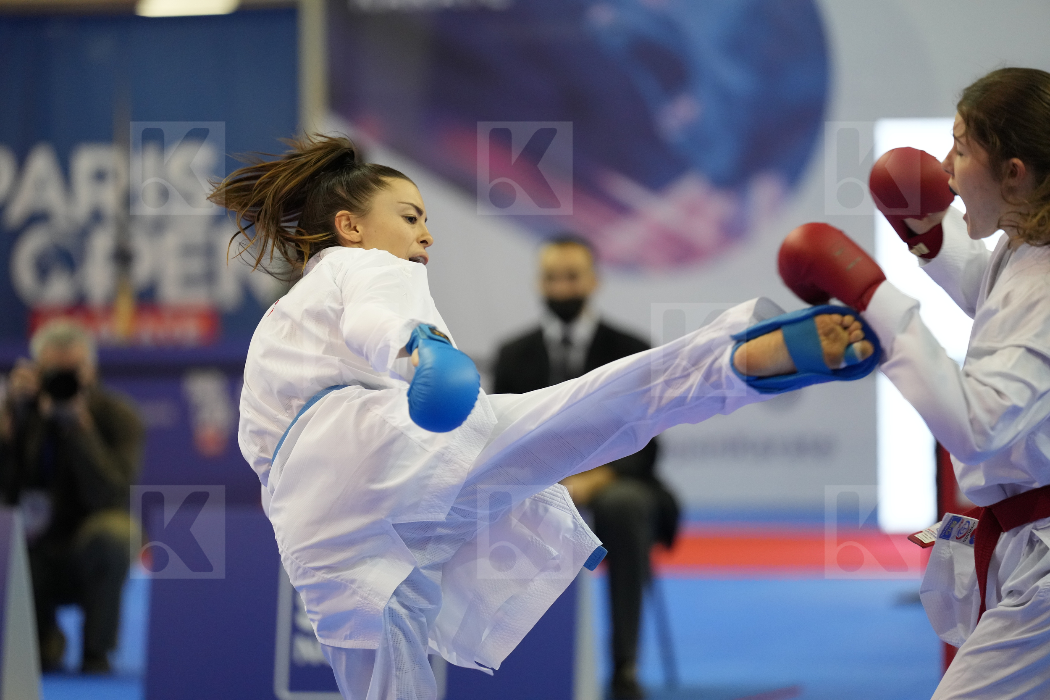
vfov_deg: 7.3
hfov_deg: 10.9
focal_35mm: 188
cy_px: 350
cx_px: 525
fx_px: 5482
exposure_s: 1/1000
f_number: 2.8
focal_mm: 188
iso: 4000
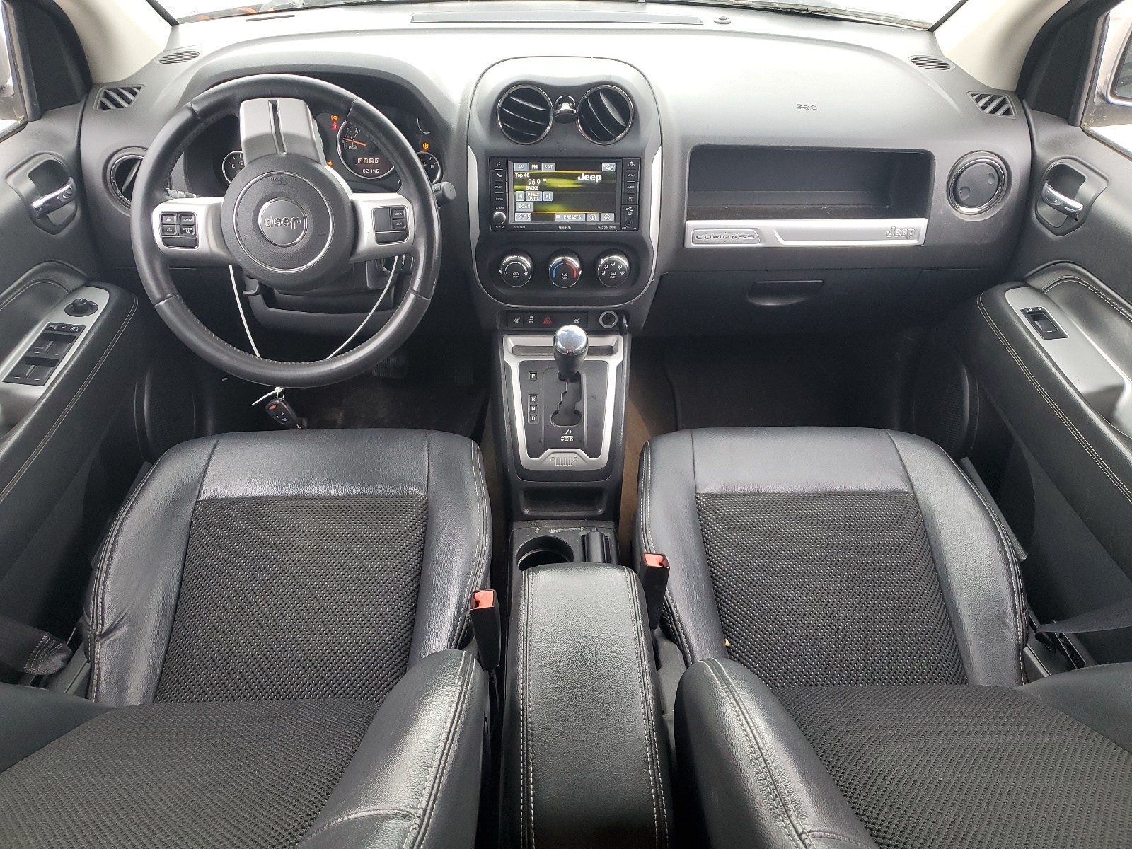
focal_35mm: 26
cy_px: 424
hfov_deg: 67.3
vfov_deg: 53.1
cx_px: 566
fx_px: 850
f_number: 1.5
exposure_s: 1/60.2
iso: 58
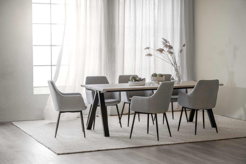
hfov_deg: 28.8
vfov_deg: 19.5
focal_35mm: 70
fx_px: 478
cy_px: 82
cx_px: 123
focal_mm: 70
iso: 100
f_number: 6.3
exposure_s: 1/13
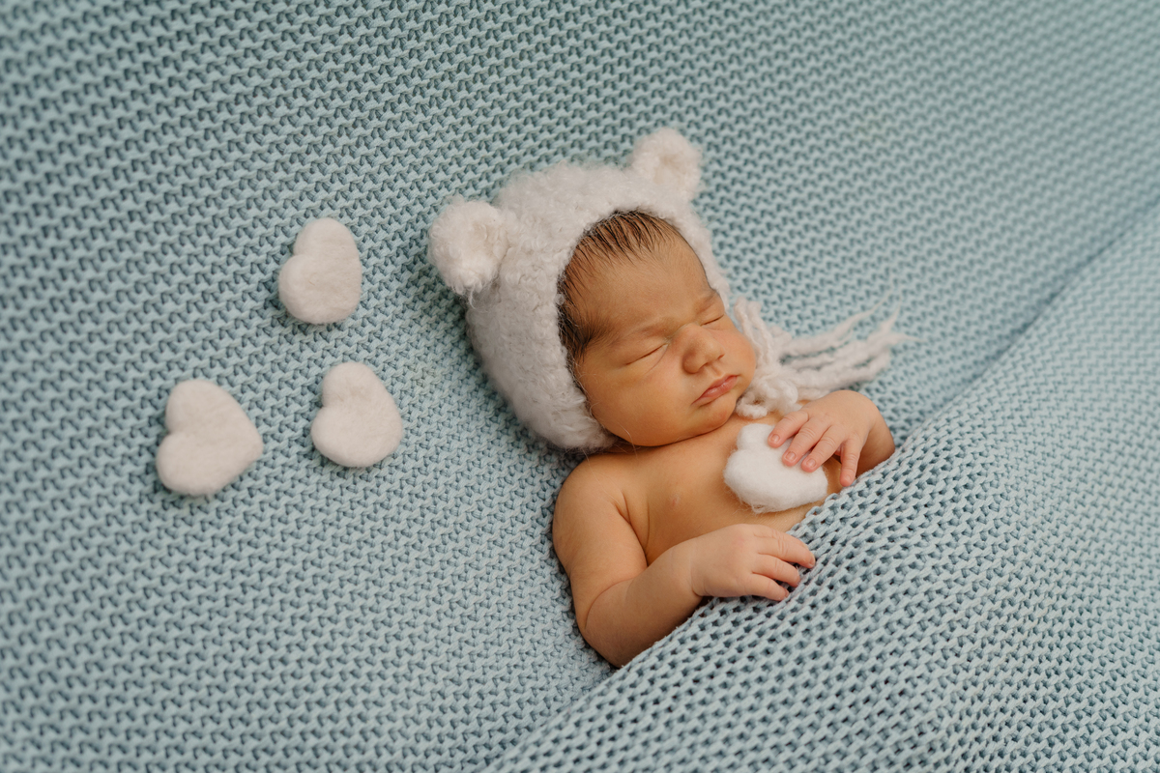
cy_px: 386
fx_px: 1611
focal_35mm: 50
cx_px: 580
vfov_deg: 27.0
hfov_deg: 39.6
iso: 320
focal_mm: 50
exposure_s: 1/200
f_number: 3.5
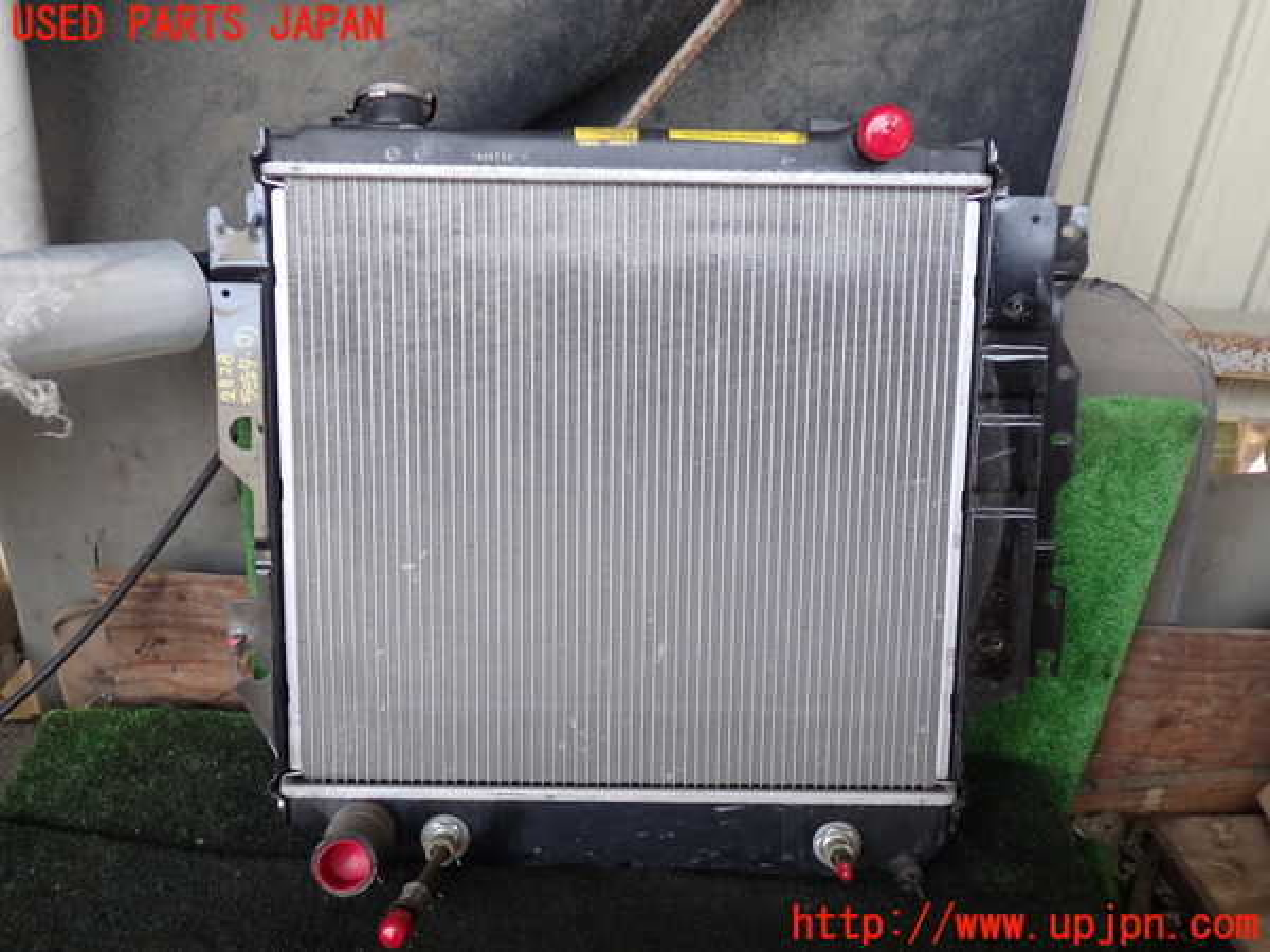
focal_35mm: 30
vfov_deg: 46.8
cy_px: 476
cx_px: 635
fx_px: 1101
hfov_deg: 60.0
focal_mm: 5.4
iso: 100
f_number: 2.3
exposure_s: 1/60
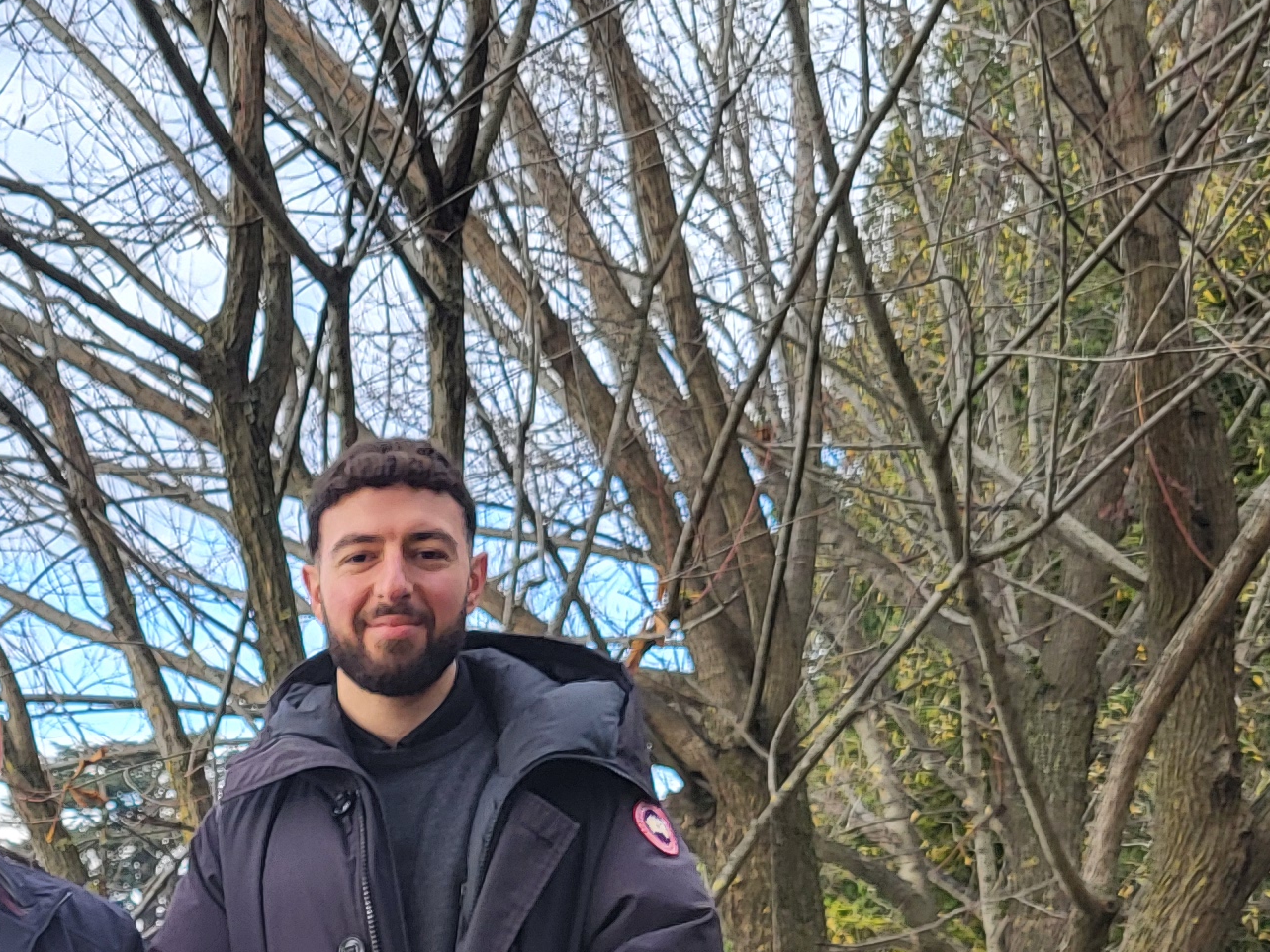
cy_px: 1405
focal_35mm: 81
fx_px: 2972
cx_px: -44
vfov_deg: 16.6
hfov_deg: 23.0
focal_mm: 5.4
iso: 40
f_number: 1.8
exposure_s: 1/472
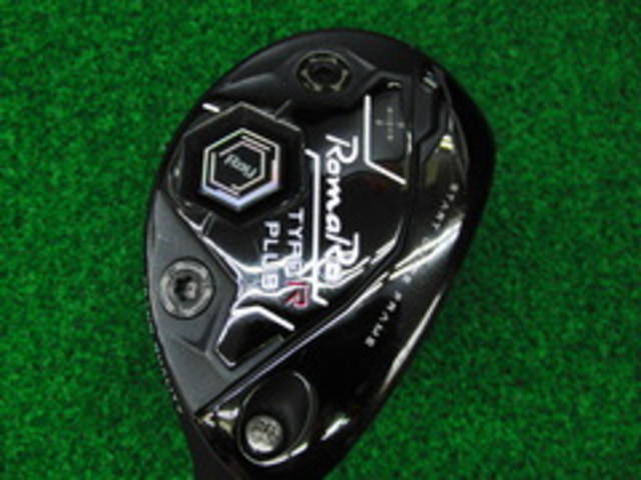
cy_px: 240
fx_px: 685
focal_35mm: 37
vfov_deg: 38.7
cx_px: 320
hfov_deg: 50.1
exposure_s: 1/60
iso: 400
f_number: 3.6
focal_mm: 6.42
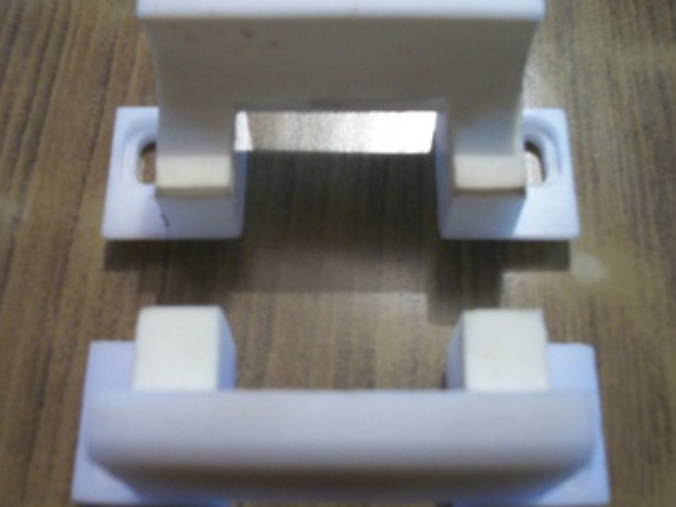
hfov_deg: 43.8
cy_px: 273
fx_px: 840
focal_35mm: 43
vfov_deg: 33.6
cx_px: 325
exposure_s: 1/8
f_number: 2.9
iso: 250
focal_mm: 5.7
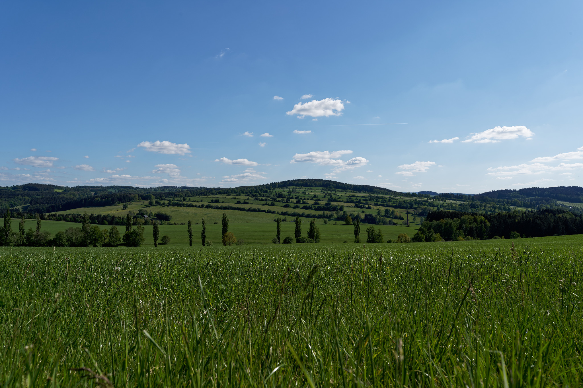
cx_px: 292
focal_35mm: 28
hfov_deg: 65.5
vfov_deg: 46.4
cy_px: 194
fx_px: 453
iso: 100
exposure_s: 1/200
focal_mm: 28
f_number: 13
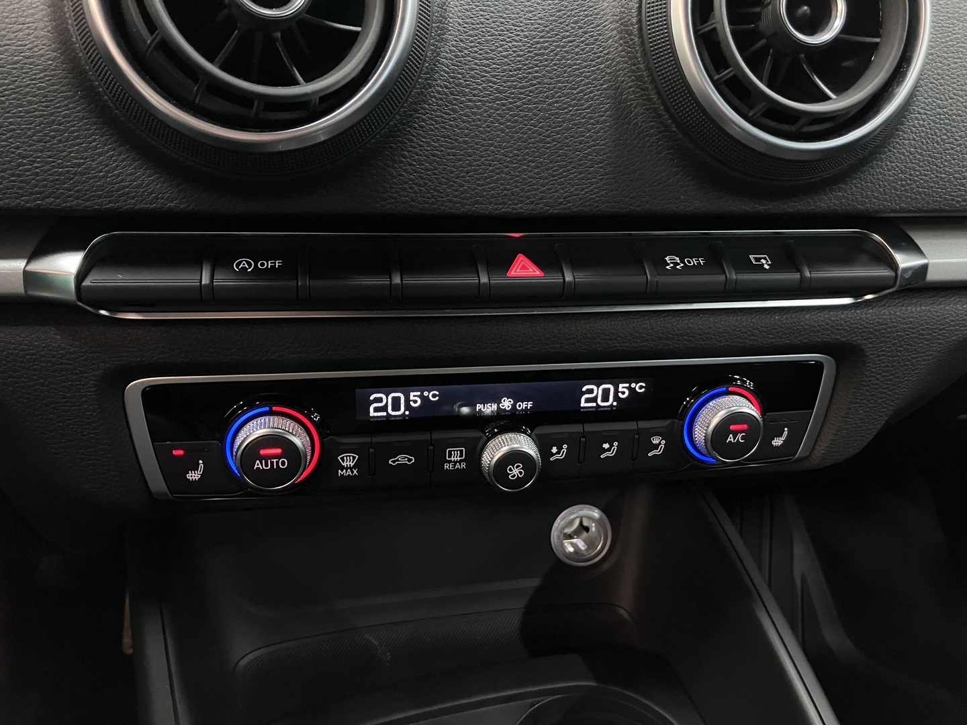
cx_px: 484
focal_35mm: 28
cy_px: 362
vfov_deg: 49.7
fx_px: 782
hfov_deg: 63.4
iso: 400
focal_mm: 3.99
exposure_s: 1/25
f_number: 1.8
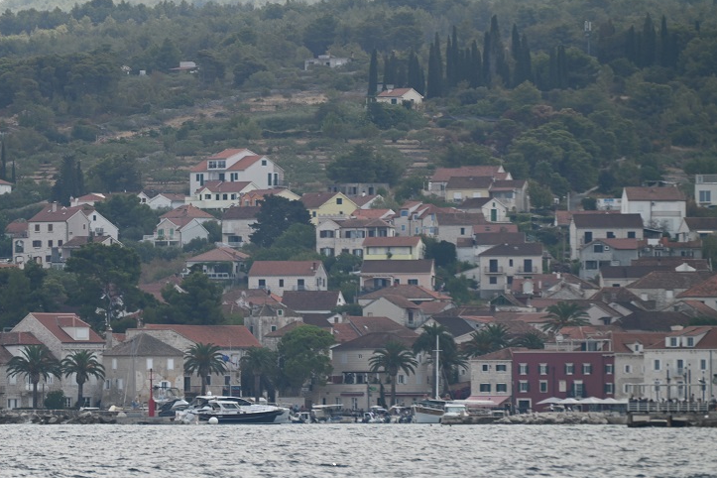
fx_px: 8265
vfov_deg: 3.3
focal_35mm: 415
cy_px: 207
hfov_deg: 5.0
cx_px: 227
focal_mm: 300
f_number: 5.6
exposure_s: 1/400
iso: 100
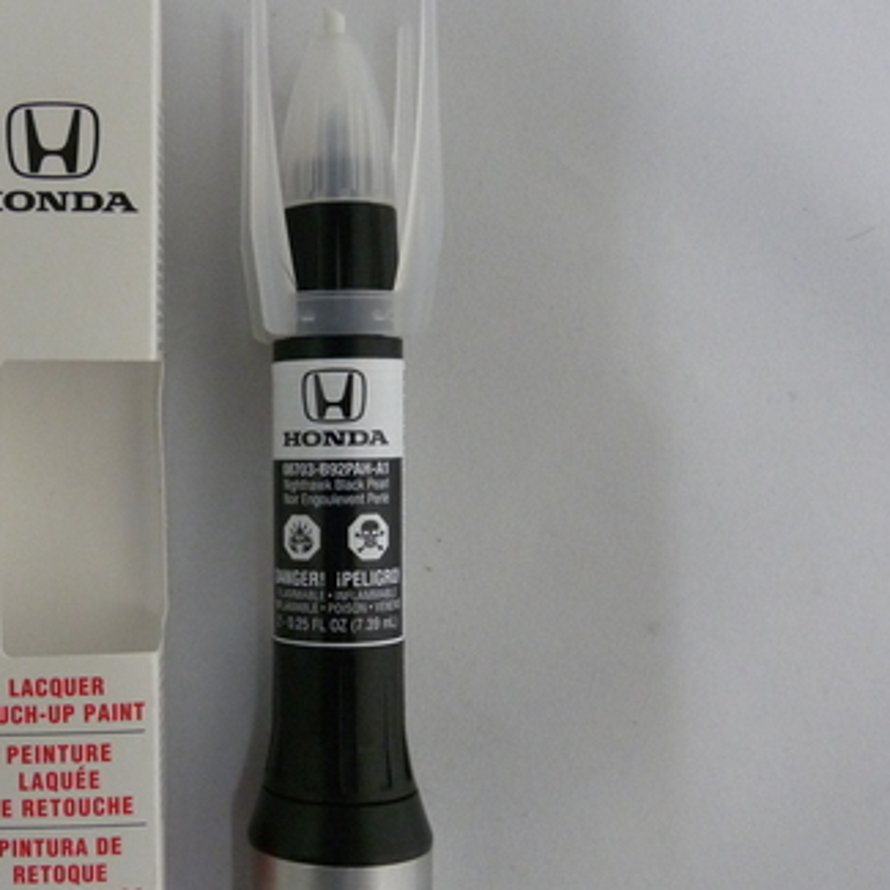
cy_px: 466
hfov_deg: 34.8
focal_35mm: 47
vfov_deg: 36.1
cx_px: 167
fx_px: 1367
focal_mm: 4.8
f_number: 2.8
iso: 320
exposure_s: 1/30
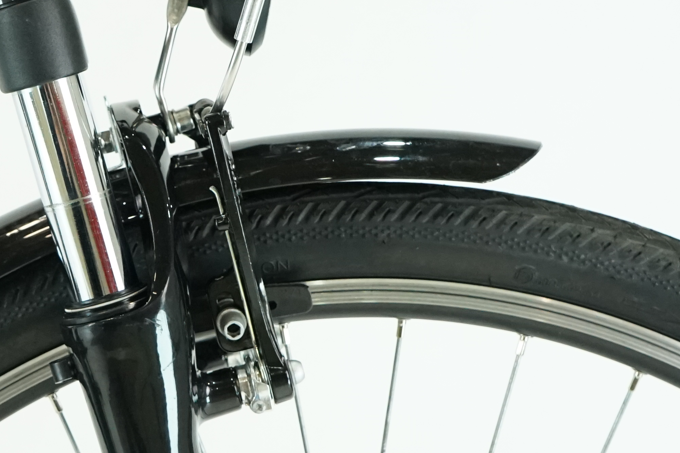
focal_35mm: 90
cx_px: 45
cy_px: 217
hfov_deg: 22.0
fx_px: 1700
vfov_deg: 15.2
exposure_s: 1/200
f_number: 5.6
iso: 2500
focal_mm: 30
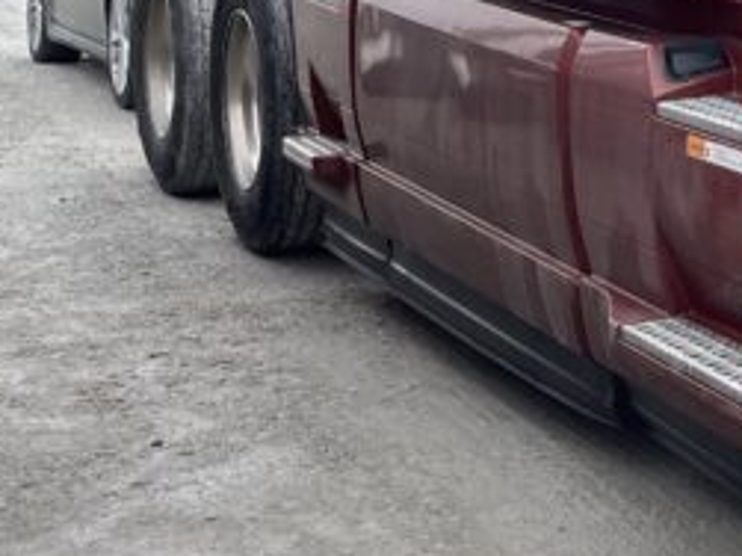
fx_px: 2271
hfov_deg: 16.2
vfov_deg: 13.6
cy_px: -68
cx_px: 1256
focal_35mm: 106
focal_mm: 4.2
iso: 32
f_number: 1.6
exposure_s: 1/612
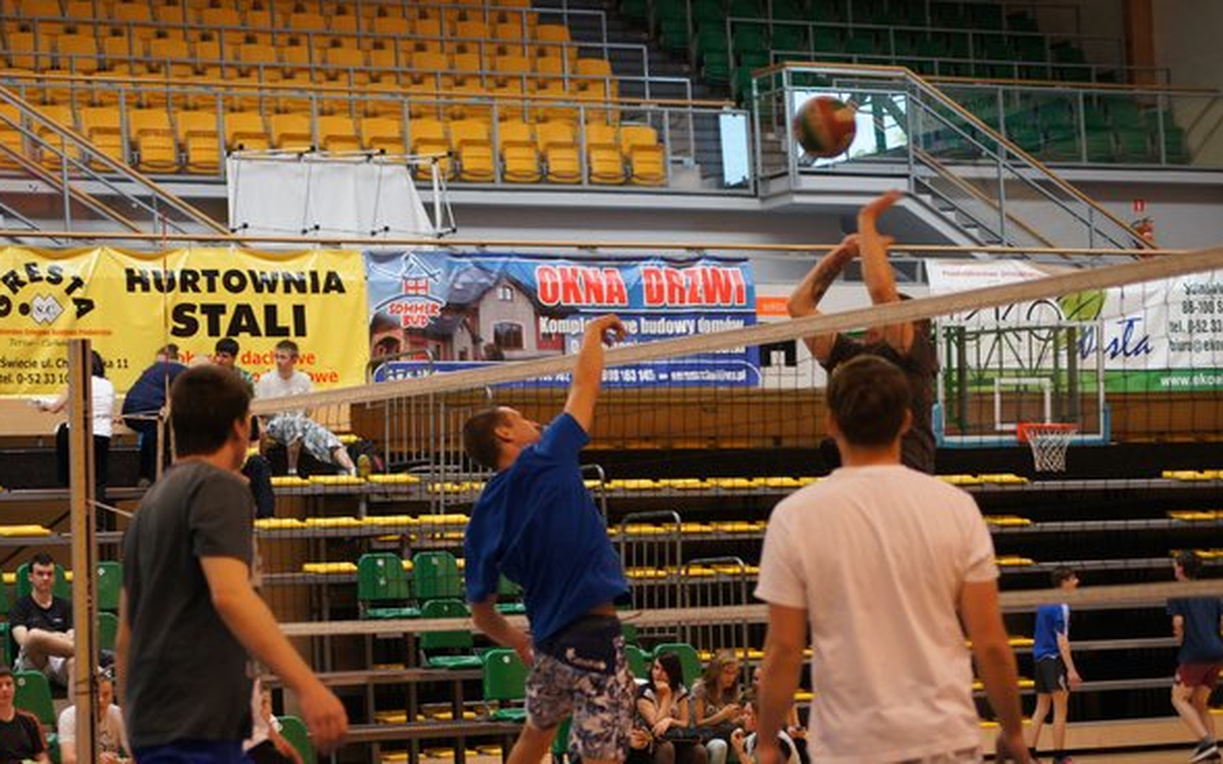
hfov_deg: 17.7
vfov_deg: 11.1
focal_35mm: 118
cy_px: 432
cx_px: 550
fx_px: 3933
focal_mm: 70
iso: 1600
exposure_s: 1/400
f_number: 4
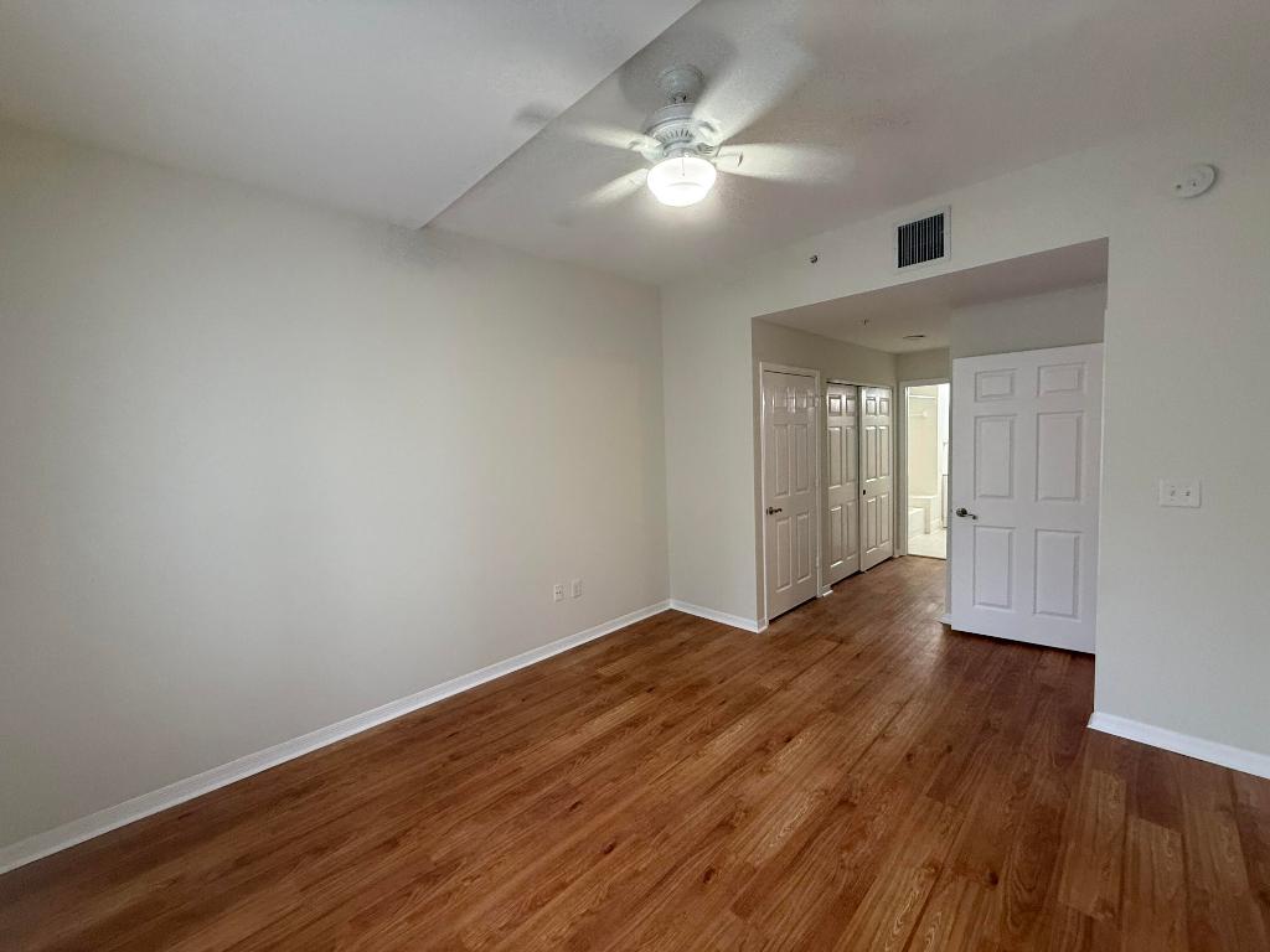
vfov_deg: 85.7
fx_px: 514
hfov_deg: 102.1
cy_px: 476
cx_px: 635
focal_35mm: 14
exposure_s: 1/60
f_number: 2.2
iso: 320
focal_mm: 2.22
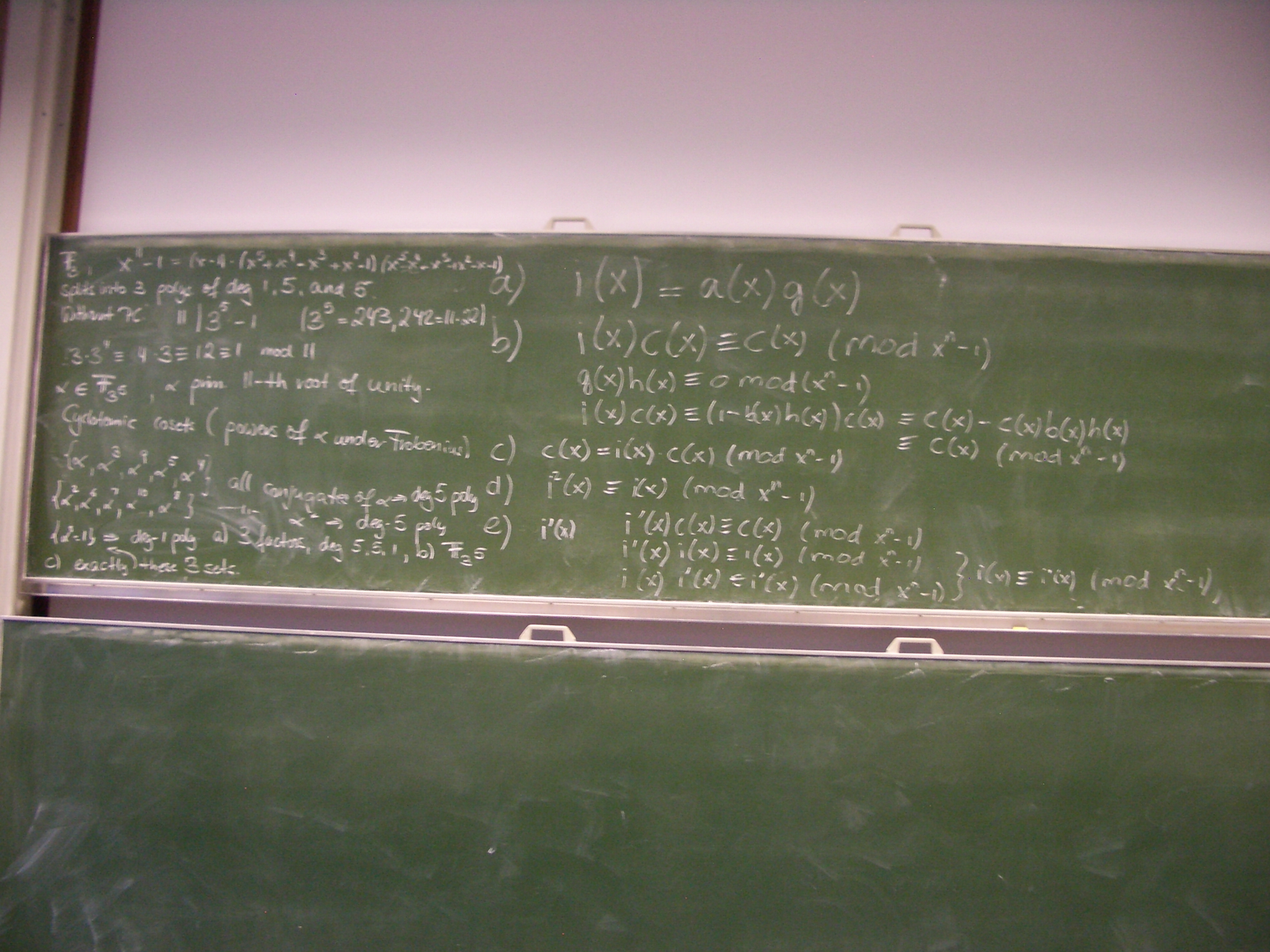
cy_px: 476
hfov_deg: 52.6
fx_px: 1284
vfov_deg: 40.7
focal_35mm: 35
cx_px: 635
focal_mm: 5.8
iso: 200
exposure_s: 1/13
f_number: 2.6
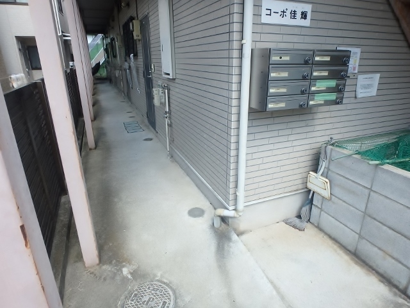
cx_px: 205
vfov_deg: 63.4
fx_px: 249
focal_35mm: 21
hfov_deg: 79.0
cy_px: 154
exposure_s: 1/320
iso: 125
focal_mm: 3.7
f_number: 3.5
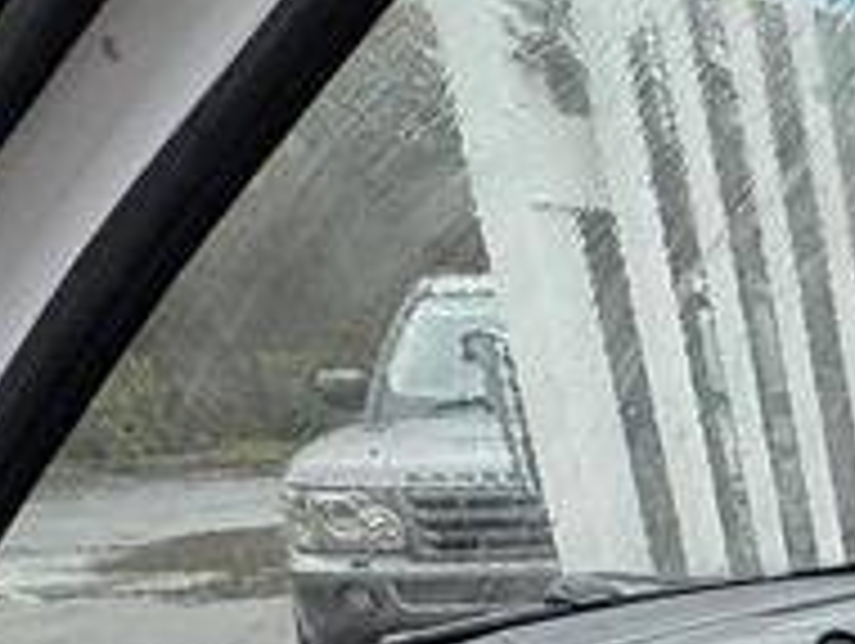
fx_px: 1632
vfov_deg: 19.4
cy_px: 968
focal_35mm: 66
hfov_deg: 18.8
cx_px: 1696
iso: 50
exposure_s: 1/99
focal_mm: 2.22
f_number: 2.2
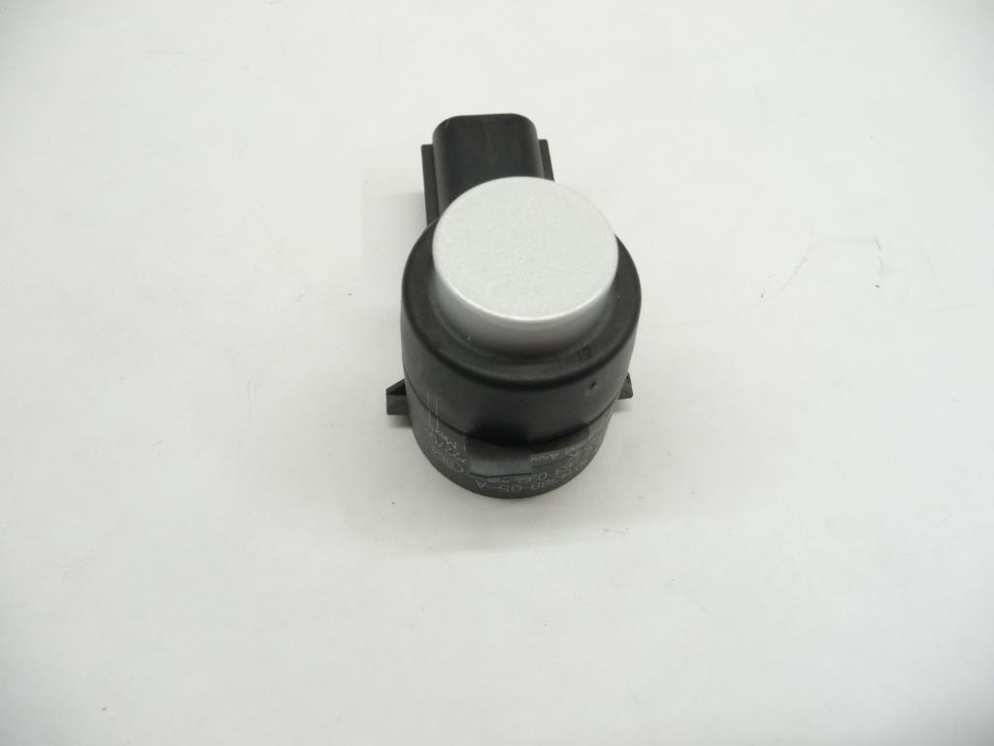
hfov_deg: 63.4
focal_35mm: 28
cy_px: 373
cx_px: 497
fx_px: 804
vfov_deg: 49.7
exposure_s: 1/30
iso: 250
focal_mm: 4.7
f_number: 3.3
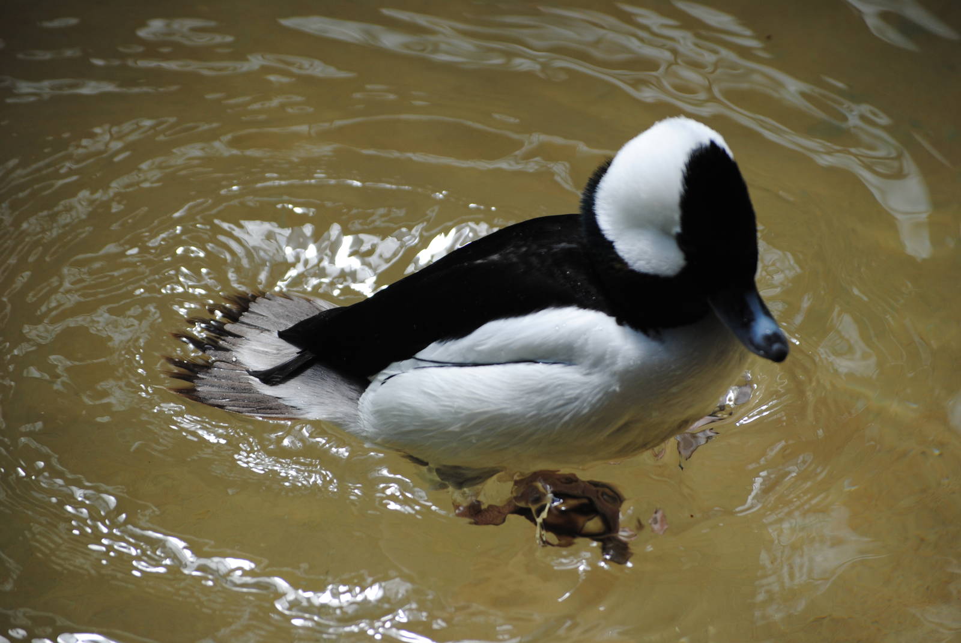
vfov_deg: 9.2
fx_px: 4009
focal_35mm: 150
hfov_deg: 13.7
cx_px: 480
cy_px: 322
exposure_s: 1/500
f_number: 5.6
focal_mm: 100
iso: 140
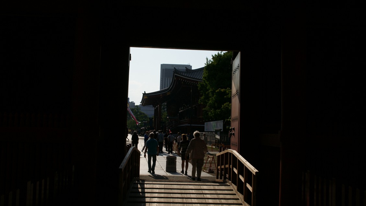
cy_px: 111
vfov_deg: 36.6
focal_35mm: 32
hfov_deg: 61.0
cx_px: 181
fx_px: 311
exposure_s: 1/1000
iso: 400
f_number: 13
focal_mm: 30
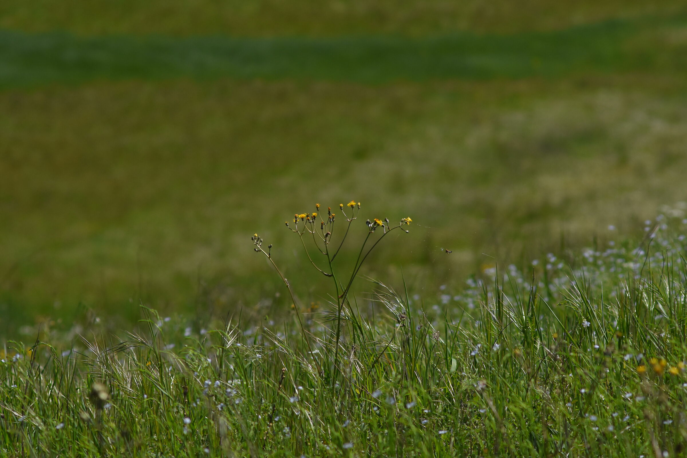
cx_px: 344
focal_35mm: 285
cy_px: 229
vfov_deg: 4.8
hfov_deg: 7.2
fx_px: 5438
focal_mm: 190
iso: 400
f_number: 6.3
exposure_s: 1/2500
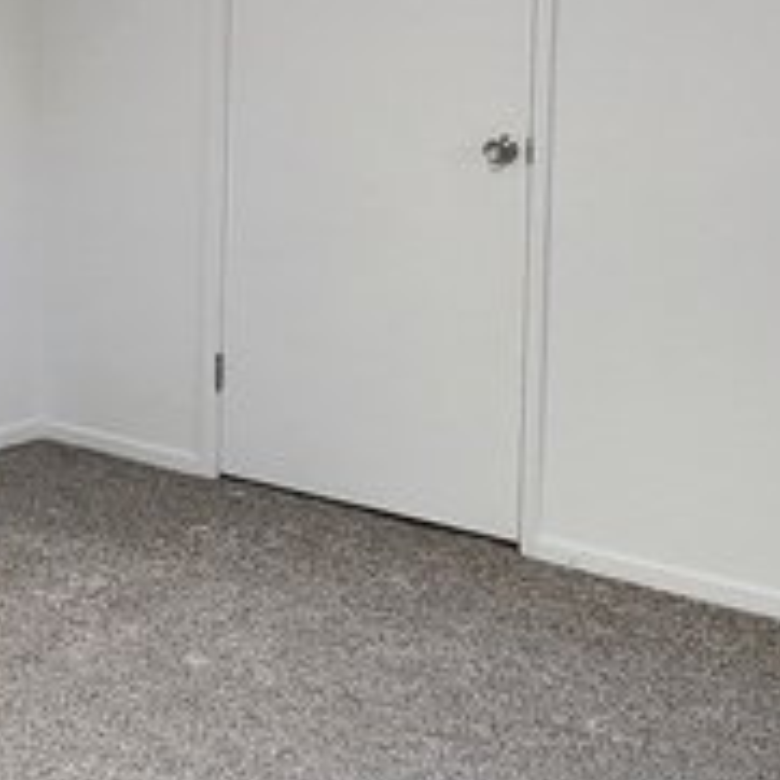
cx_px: -336
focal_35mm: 65
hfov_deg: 22.5
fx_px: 1657
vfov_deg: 25.4
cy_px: 34
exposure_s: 1/60
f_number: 2.2
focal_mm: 2.2
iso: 320
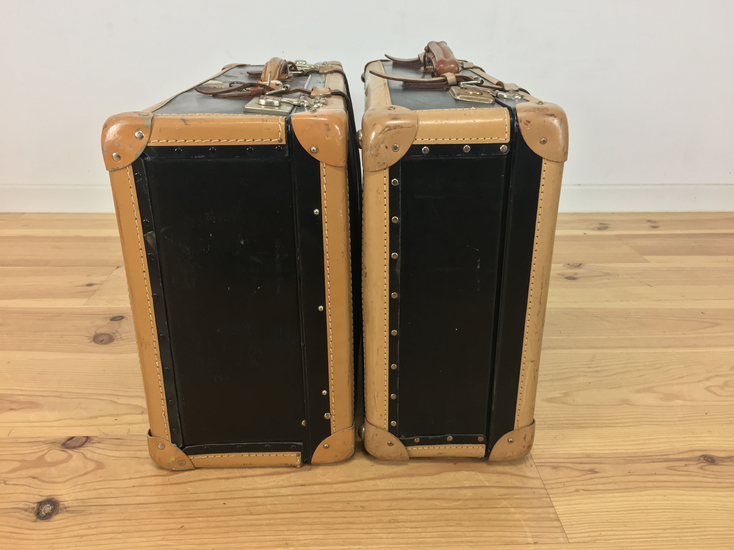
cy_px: 275
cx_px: 367
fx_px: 615
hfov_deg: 61.7
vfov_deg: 48.2
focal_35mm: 29
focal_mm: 4.15
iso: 64
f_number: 2.2
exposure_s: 1/33
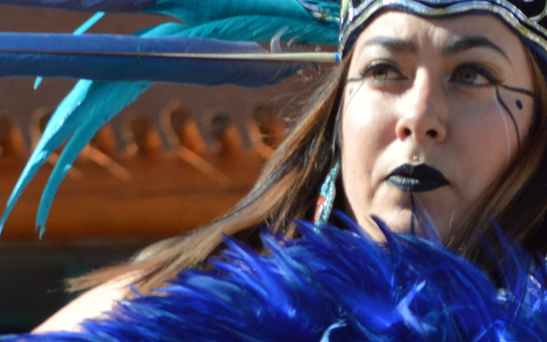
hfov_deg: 5.0
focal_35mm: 424
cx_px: 199
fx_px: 6317
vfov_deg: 3.1
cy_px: 437
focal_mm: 85
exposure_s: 1/1250
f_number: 9
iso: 400
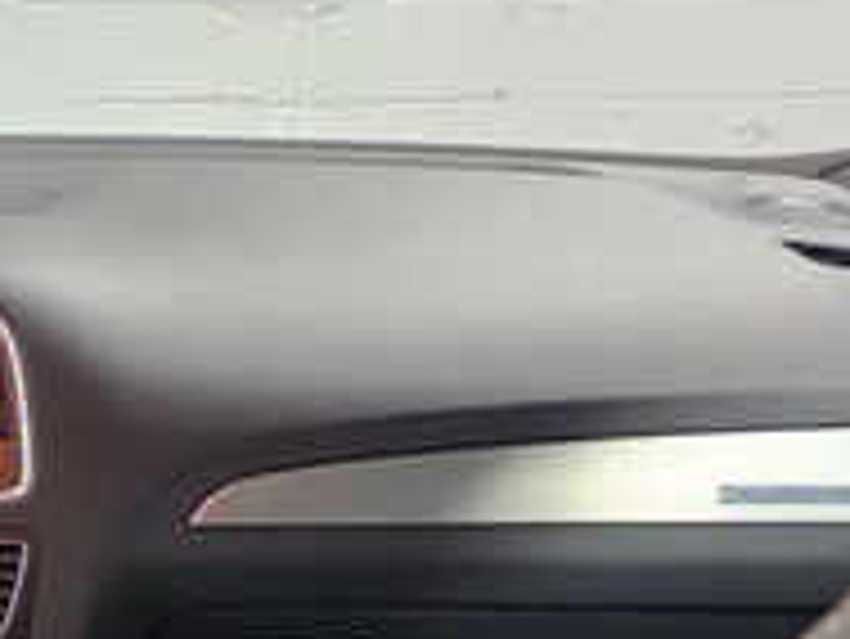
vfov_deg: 17.4
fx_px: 1917
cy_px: 904
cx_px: -333
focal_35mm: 78
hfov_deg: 21.8
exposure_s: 1/120
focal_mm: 6.3
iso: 640
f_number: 1.7
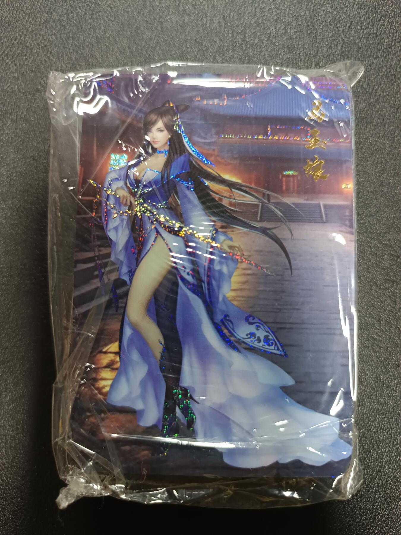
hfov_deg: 56.8
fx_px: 371
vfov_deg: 71.6
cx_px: 200
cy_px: 268
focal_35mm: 24
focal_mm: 5.31
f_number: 1.7
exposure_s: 1/33.3
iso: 1187
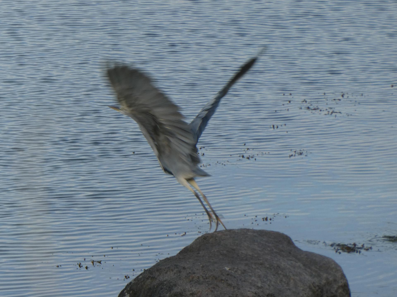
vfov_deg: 1.7
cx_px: 198
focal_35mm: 863
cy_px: 148
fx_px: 9897
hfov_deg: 2.3
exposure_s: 1/125
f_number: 7.1
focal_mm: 129
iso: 125
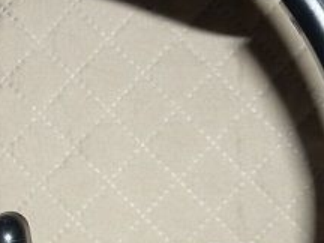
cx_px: 8
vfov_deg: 11.5
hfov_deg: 15.4
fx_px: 1179
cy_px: 312
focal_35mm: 126
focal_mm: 5.5
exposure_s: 1/60
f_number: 2.8
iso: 100
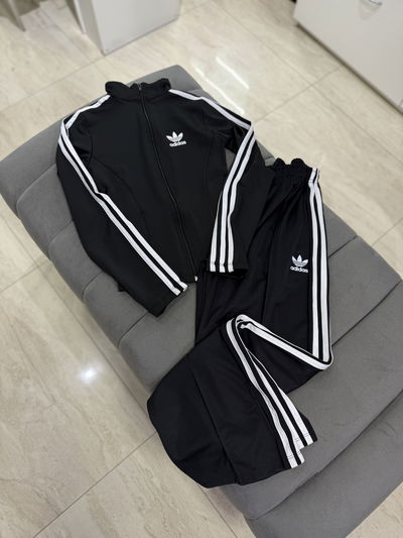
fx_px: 372
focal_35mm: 24
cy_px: 269
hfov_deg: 56.8
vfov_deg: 71.6
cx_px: 202
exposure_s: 1/50
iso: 125
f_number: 1.78
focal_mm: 6.76
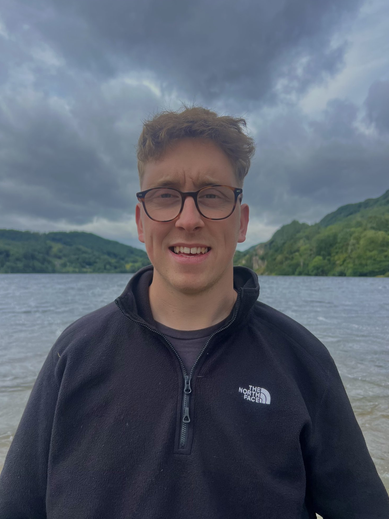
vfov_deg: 65.3
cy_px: 262
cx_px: 196
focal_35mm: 27
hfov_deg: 51.4
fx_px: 405
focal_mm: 5.7
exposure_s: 1/2762
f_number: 1.5
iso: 50
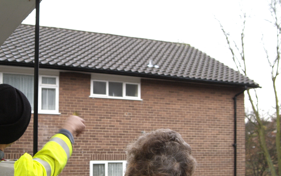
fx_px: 421
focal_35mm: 55
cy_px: 139
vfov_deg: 23.2
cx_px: 109
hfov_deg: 36.7
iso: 400
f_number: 5.6
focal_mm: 24
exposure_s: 1/45
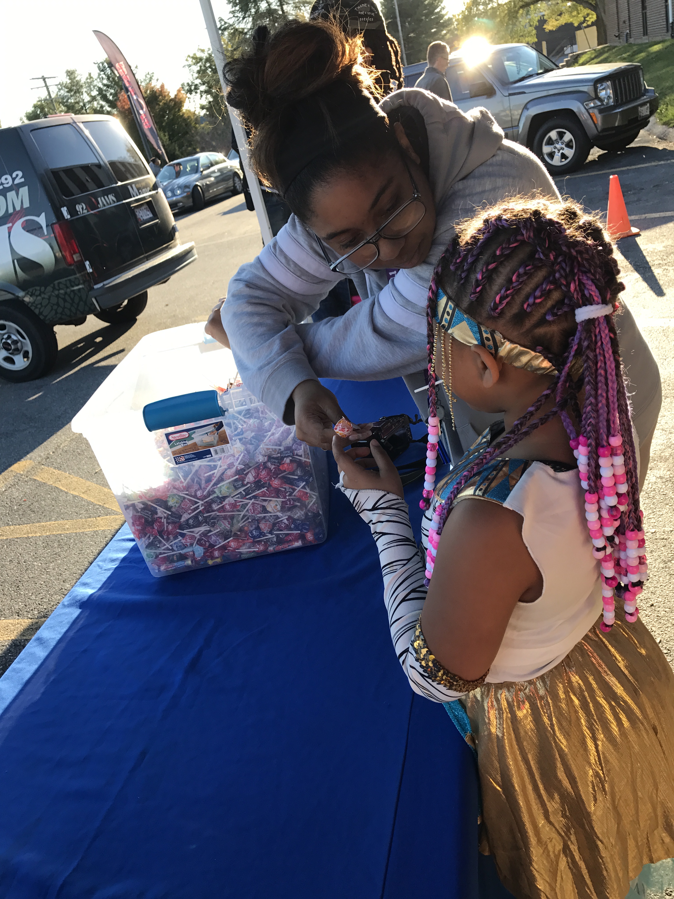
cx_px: 337
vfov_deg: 63.4
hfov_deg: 49.7
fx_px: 727
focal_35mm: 28
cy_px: 450
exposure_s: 1/388
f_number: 1.8
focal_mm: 3.99
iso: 20
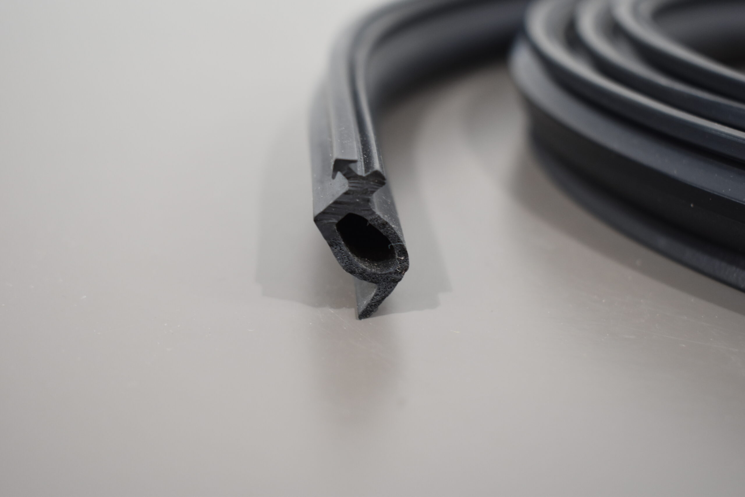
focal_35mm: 54
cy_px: 248
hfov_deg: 36.9
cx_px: 372
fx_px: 1117
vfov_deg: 25.1
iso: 800
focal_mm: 36
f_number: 5
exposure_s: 1/60
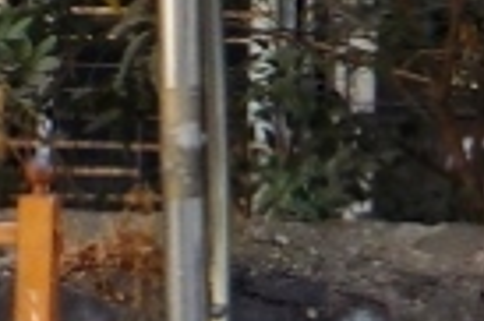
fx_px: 3961
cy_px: 49
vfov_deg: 4.6
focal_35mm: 295
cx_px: 972
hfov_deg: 6.8
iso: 125
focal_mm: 5.2
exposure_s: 1/80
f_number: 3.7
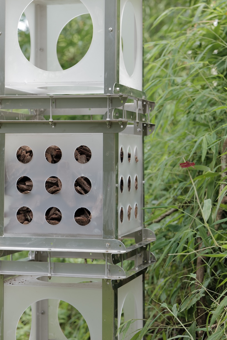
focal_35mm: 85
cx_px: 114
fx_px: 804
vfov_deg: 23.9
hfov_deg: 16.1
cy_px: 170
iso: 160
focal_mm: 85
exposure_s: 1/160
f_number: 4
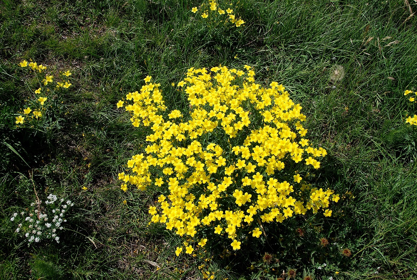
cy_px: 147
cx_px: 216
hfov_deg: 50.6
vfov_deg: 35.2
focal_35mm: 38
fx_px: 441
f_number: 9
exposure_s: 1/320
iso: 100
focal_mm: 22
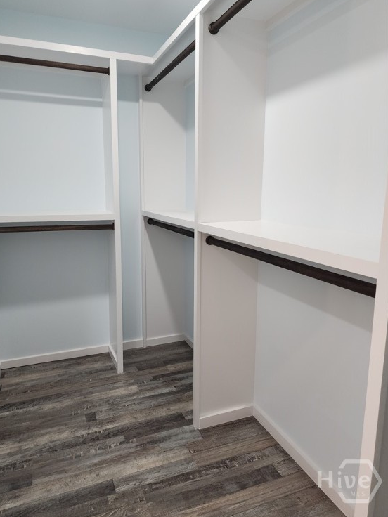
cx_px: 188
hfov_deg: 56.8
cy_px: 252
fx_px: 359
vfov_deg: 71.6
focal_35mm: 24
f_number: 1.8
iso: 250
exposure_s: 1/120
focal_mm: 6.4
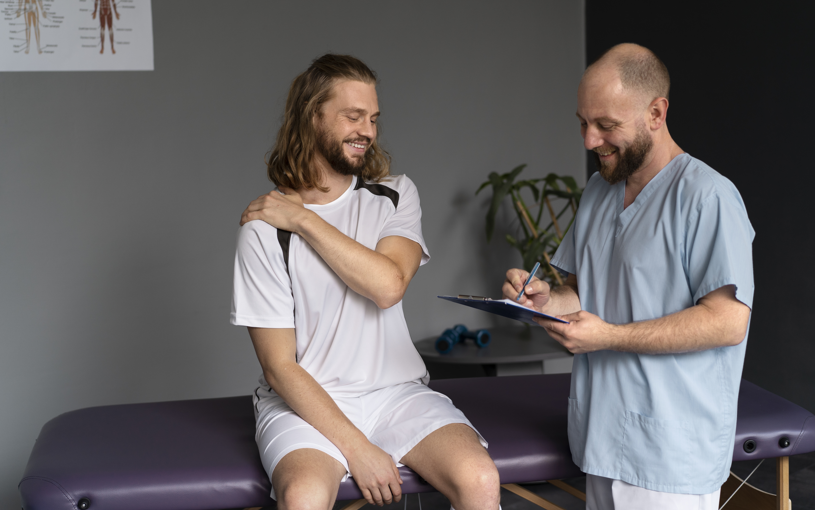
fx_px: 1266
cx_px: 405
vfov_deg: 22.7
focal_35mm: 57
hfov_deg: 35.7
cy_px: 264
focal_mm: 55
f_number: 2.8
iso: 320
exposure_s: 1/160
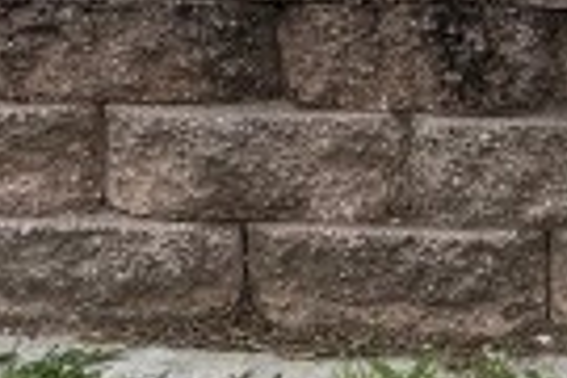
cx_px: 1378
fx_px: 2977
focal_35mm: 189
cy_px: -781
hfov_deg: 9.6
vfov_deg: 6.6
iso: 80
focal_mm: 6.76
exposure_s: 1/5714
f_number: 1.78
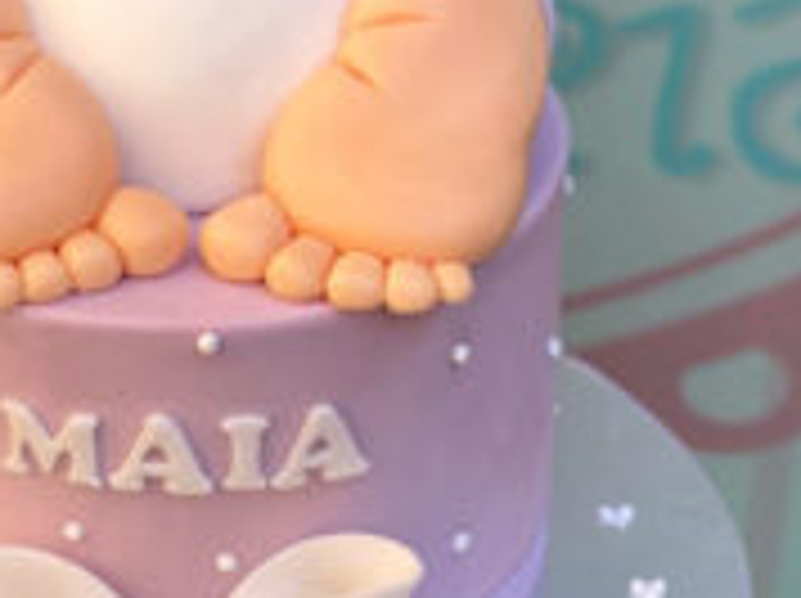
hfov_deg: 15.6
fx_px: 2912
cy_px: 389
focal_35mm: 126
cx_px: 200
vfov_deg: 11.7
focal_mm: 6
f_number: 2
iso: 20
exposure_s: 1/761
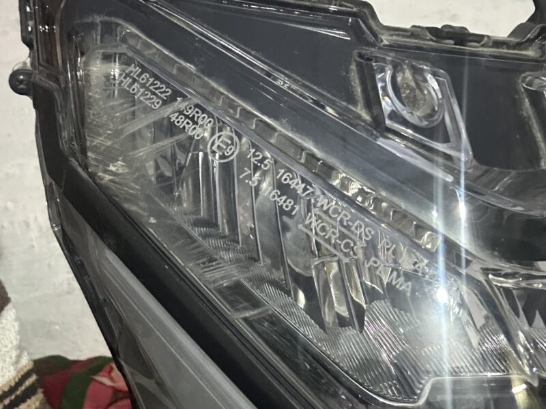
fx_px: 473
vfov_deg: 46.8
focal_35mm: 30
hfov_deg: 60.0
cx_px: 273
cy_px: 204
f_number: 1.9
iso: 500
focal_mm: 2.69
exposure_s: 1/30
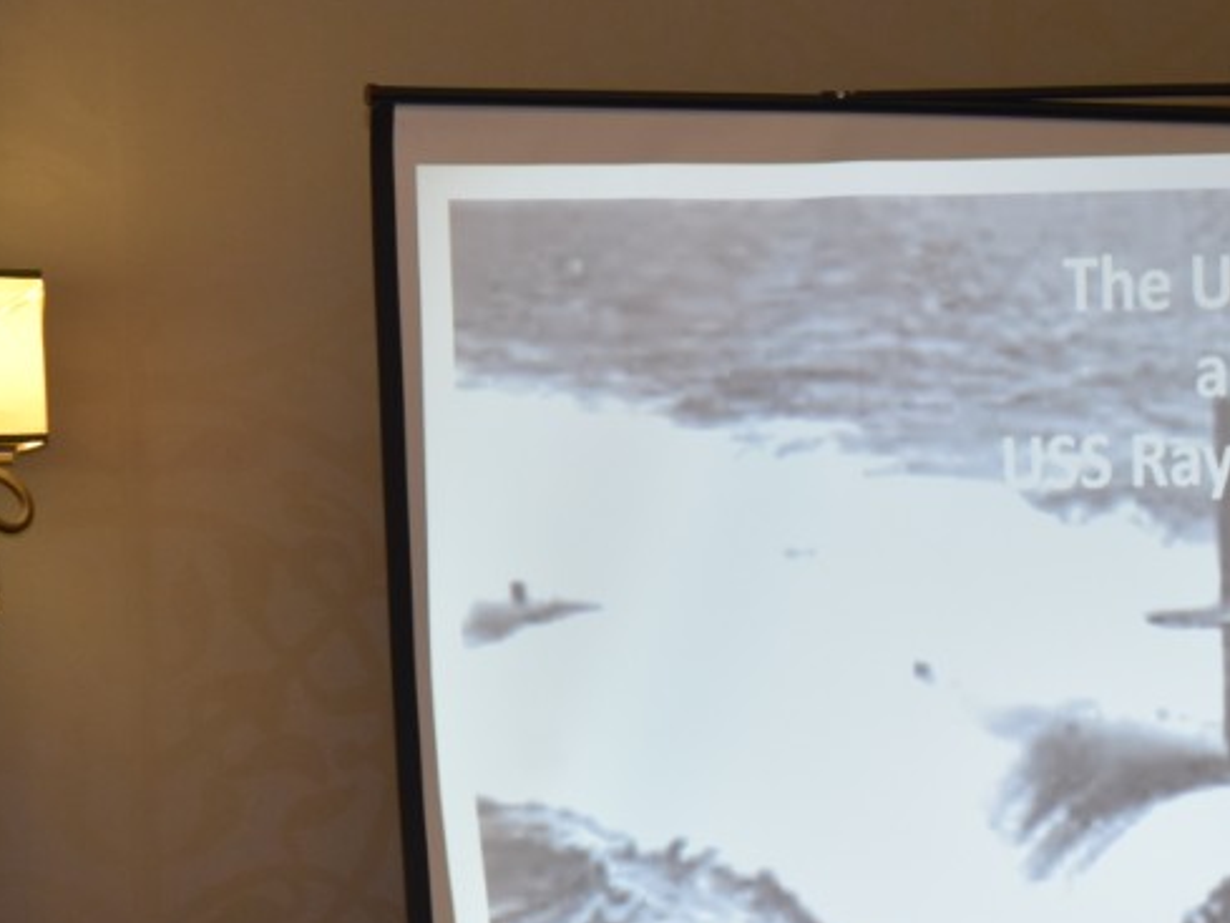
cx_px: 669
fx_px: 5793
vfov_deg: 9.1
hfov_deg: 12.1
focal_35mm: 163
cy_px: 669
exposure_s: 1/125
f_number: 5.6
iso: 800
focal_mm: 48
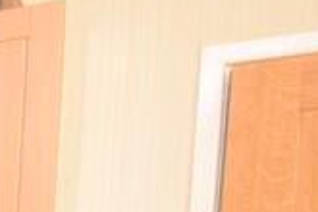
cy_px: 421
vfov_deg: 12.0
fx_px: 902
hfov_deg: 12.9
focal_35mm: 102
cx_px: -520
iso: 1250
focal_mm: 11
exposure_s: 1/60
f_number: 3.5
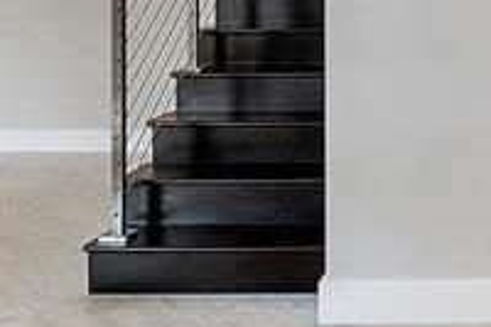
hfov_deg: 30.2
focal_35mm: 60
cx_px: 530
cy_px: -15
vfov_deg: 21.6
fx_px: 818
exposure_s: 1/5
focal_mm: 10
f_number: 10
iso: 250
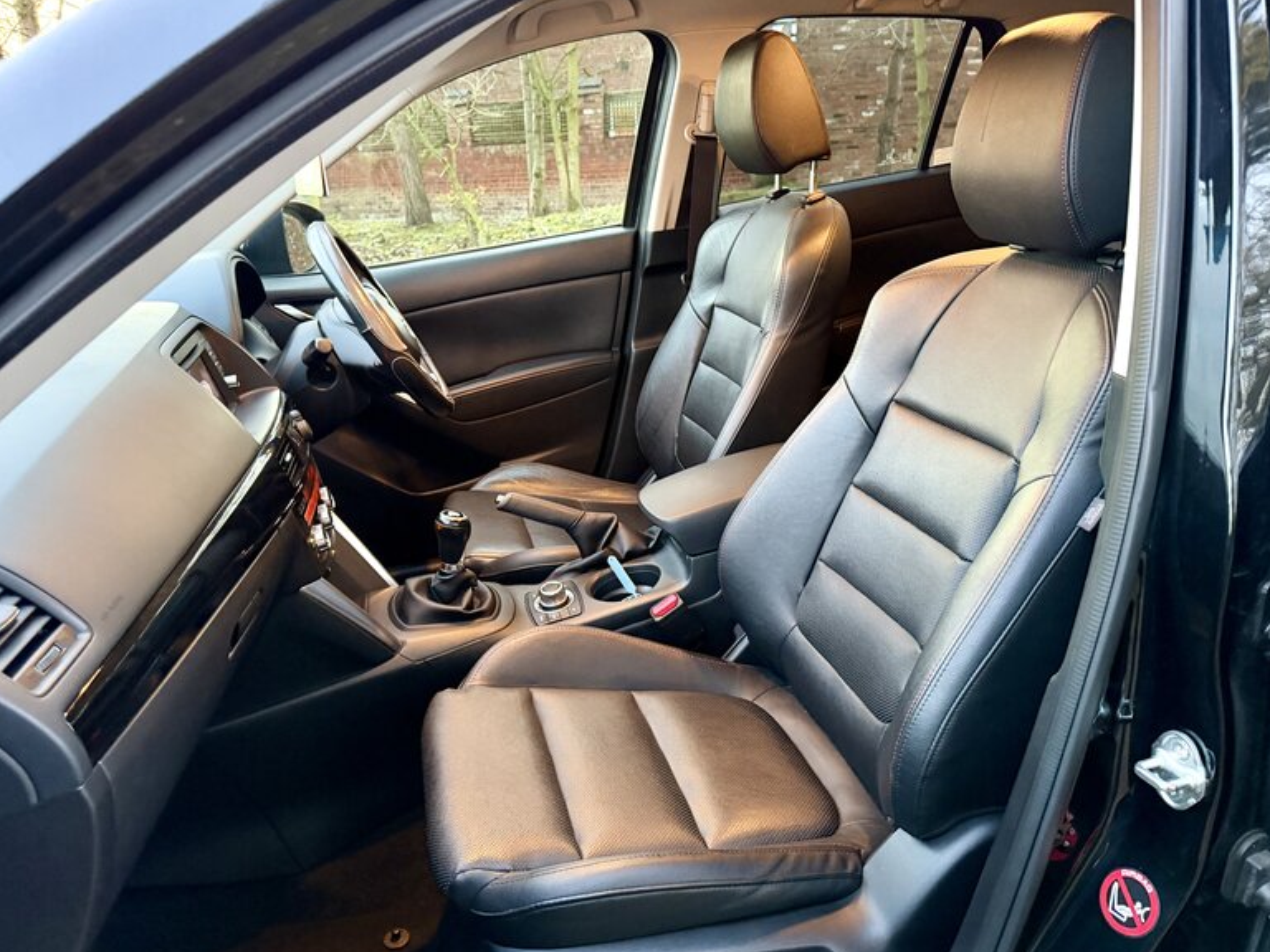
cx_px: 648
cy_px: 479
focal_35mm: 25
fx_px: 917
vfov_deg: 54.9
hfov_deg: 69.4
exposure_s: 1/36
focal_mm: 6.76
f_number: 1.78
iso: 1000
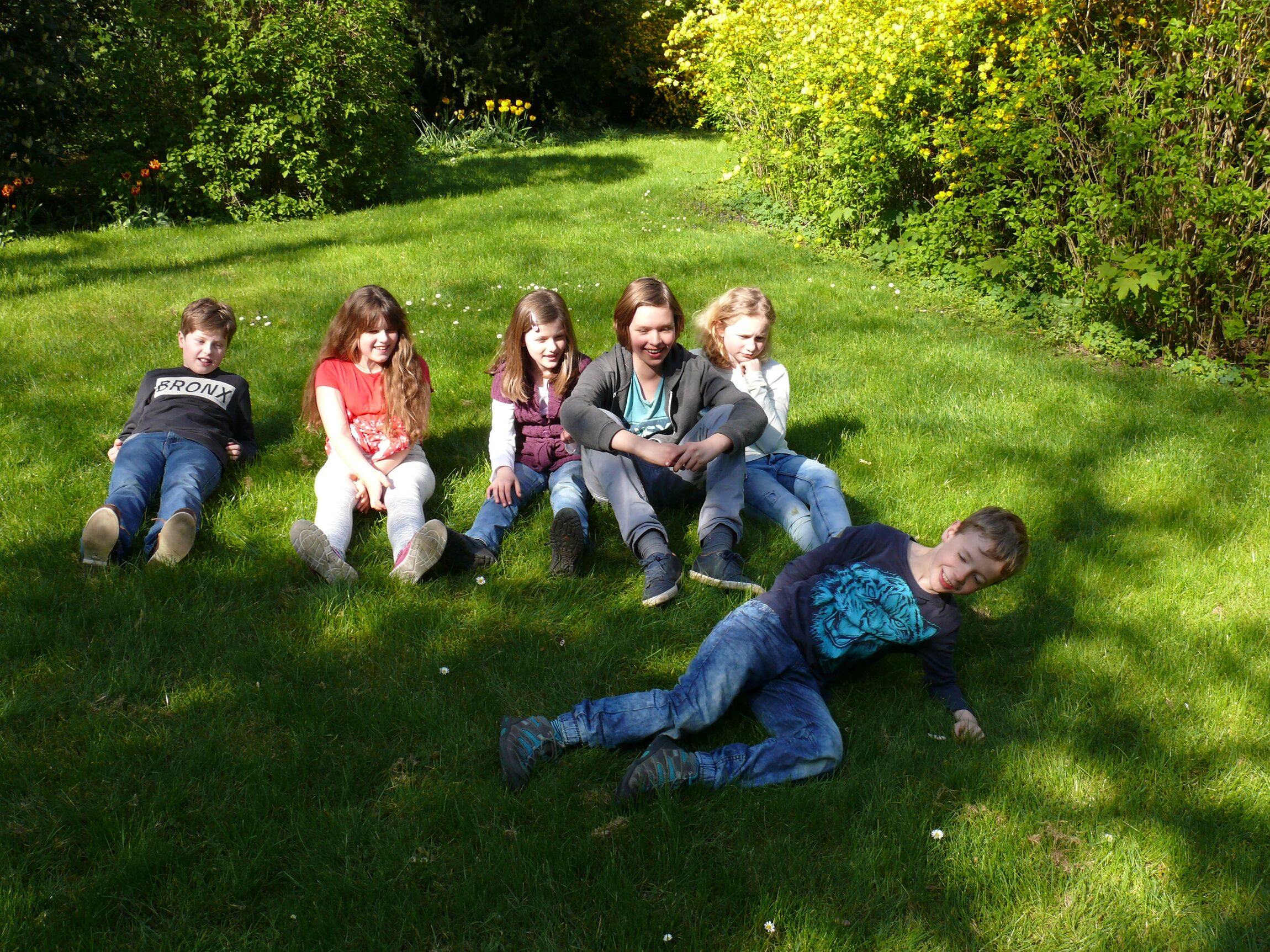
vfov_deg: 40.7
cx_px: 635
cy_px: 476
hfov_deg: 52.6
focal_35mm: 35
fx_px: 1284
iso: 100
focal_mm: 7.4
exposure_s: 1/200
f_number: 4.5
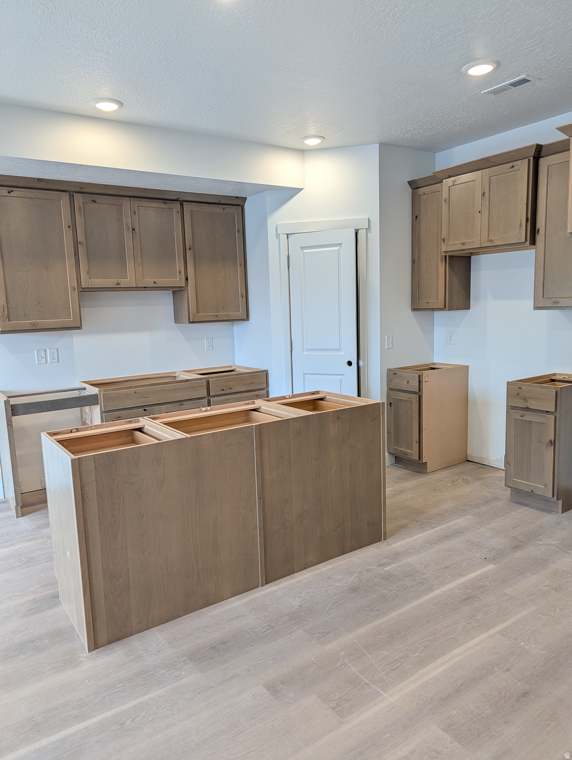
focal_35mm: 24
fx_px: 527
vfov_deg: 71.5
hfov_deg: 56.9
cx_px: 286
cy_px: 380
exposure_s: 1/120
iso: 79
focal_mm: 6.9
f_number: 1.68
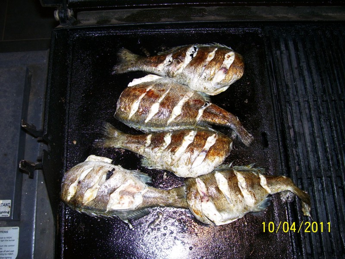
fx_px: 339
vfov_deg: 41.8
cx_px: 172
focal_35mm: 34
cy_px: 130
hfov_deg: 54.0
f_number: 2.7
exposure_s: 1/60
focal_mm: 5.6
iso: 80
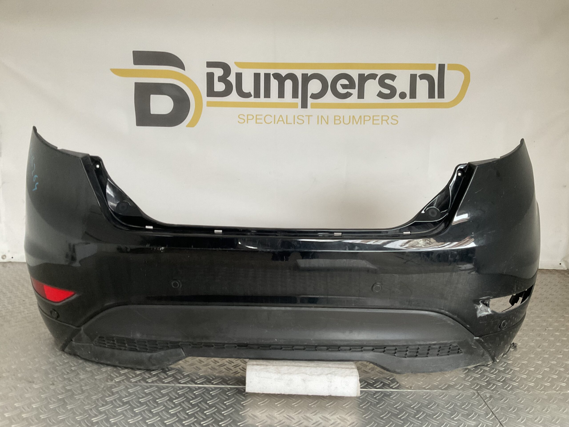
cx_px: 284
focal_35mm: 29
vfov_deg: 48.2
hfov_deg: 61.7
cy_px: 214
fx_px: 477
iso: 200
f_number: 1.8
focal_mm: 3
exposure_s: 1/60
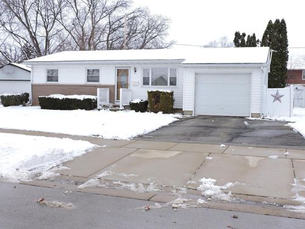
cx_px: 152
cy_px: 114
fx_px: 352
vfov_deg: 36.0
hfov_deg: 46.8
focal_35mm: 40
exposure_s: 1/125
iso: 100
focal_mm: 7.1
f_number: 4.2
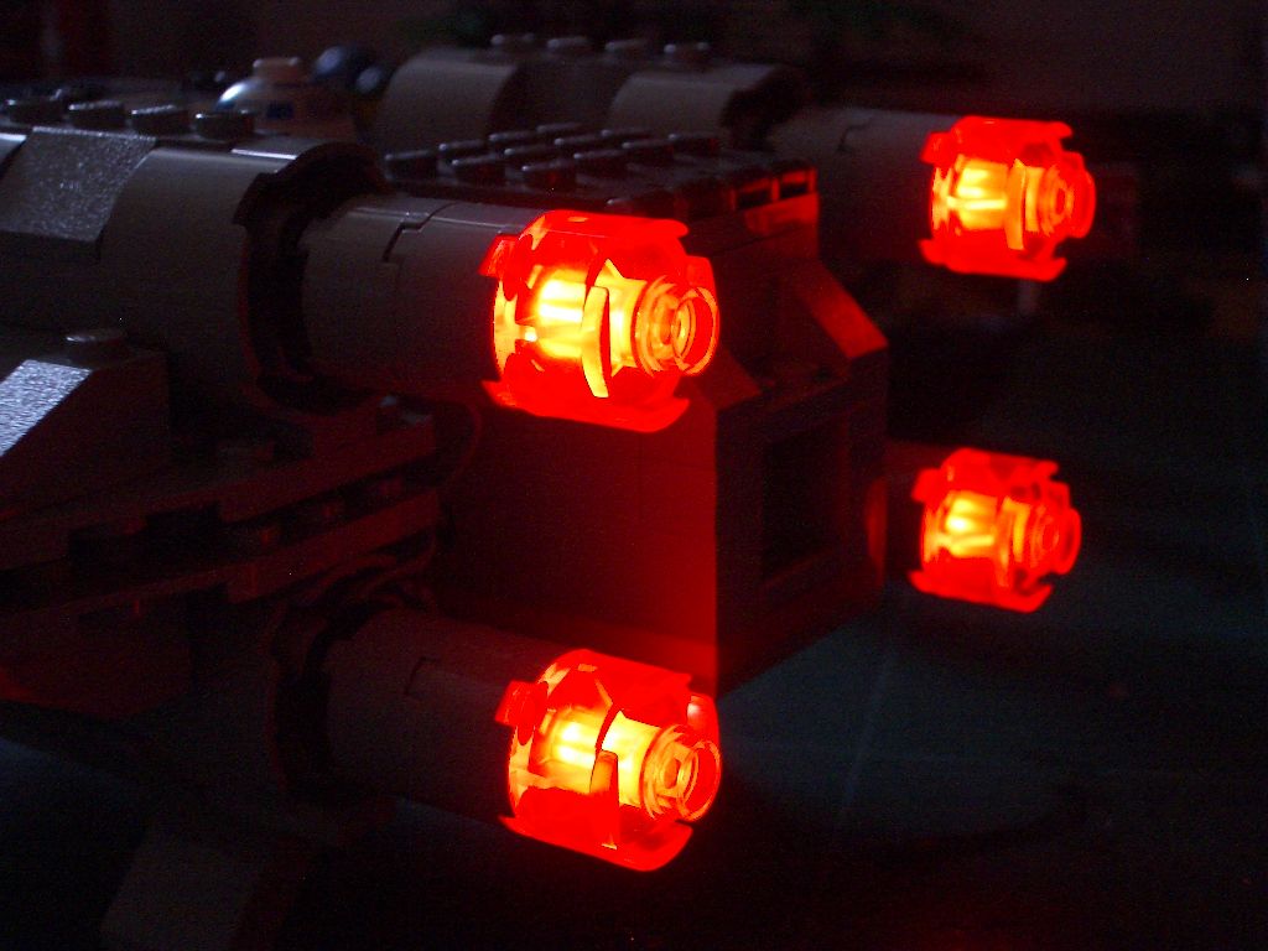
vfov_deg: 23.7
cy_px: 476
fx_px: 2271
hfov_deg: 31.2
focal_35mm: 62
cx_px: 634
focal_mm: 10.2
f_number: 3.5
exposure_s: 1/8
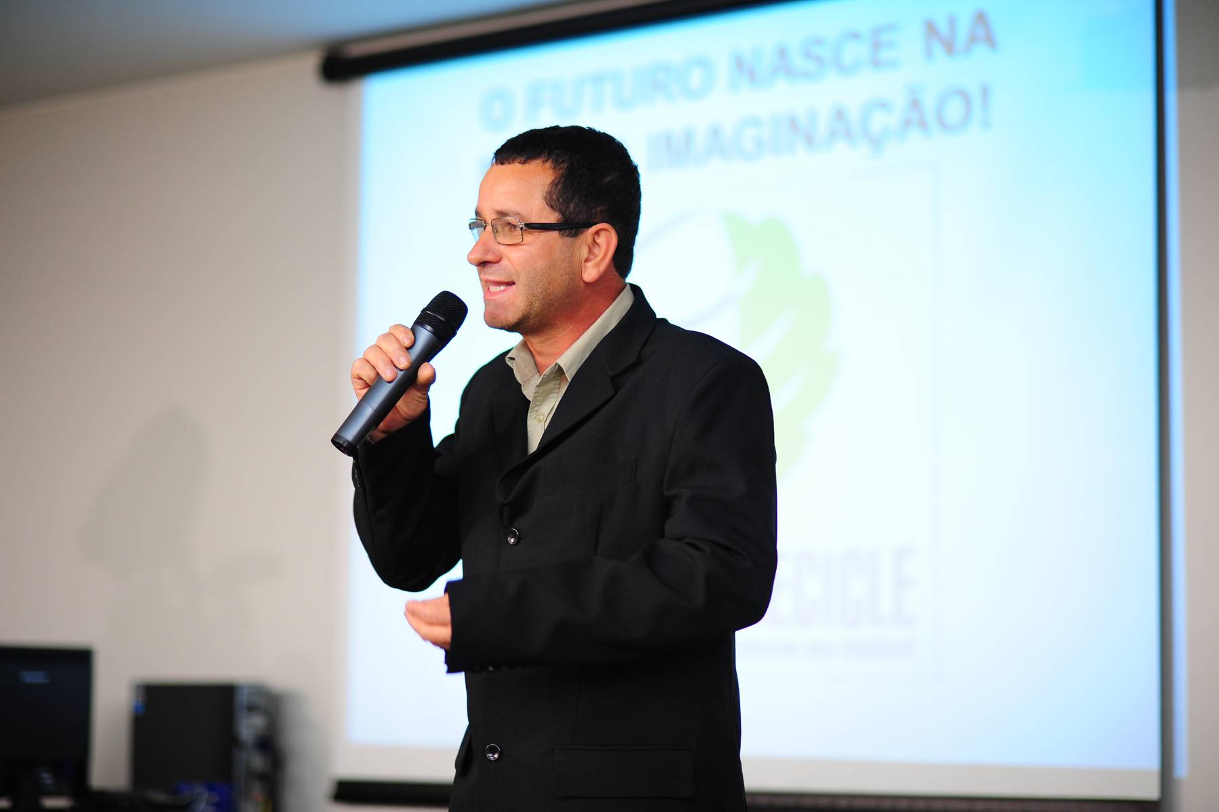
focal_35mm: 85
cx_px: 610
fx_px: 2877
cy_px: 406
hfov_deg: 23.9
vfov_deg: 16.1
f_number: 1.8
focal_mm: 85
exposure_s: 1/125
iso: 800
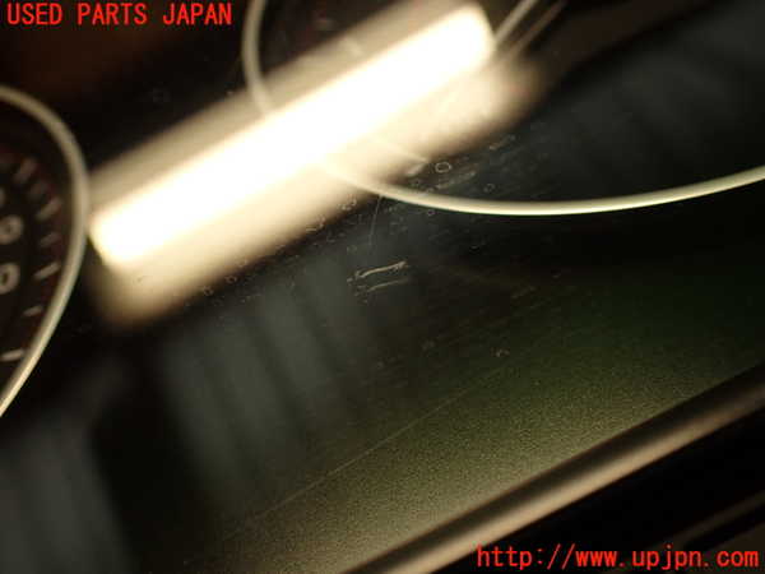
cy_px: 287
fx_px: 707
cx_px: 382
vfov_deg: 44.2
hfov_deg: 56.8
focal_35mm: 32
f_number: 2.4
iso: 200
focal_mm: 5.79
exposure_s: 1/60
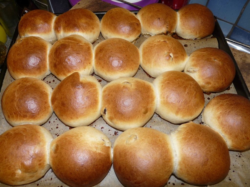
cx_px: 125
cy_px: 94
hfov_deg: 63.4
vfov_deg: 49.7
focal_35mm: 28
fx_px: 202
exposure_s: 1/30
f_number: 2.8
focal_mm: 4.6
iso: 100
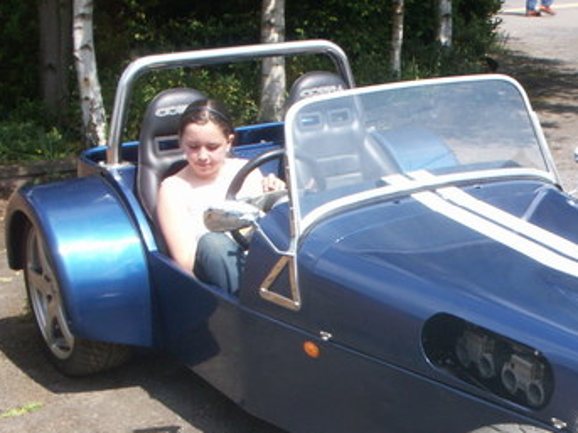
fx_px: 1152
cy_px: 391
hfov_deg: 27.6
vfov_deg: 20.8
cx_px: 465
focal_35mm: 69
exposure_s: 1/80
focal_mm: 7.7
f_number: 7.1
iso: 50
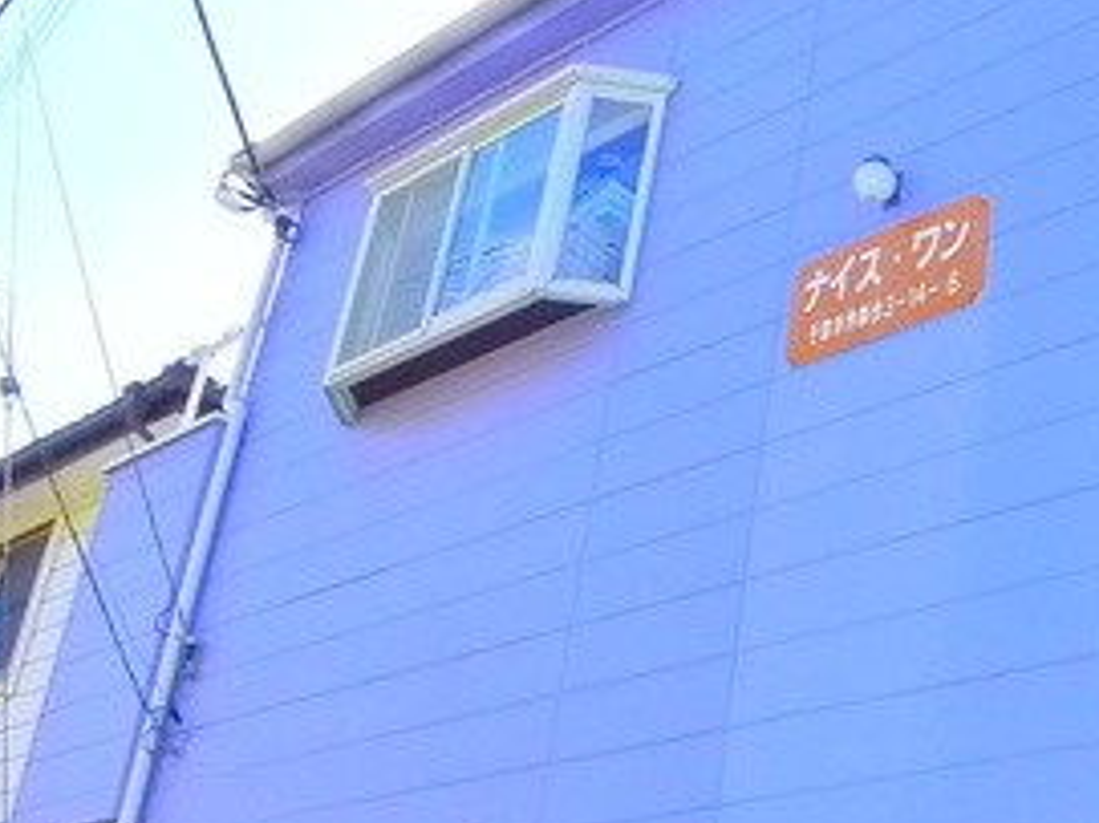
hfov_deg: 28.7
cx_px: 1168
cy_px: 489
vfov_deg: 23.6
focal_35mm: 62
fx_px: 1968
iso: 400
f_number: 4
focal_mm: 5.1
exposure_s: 1/400
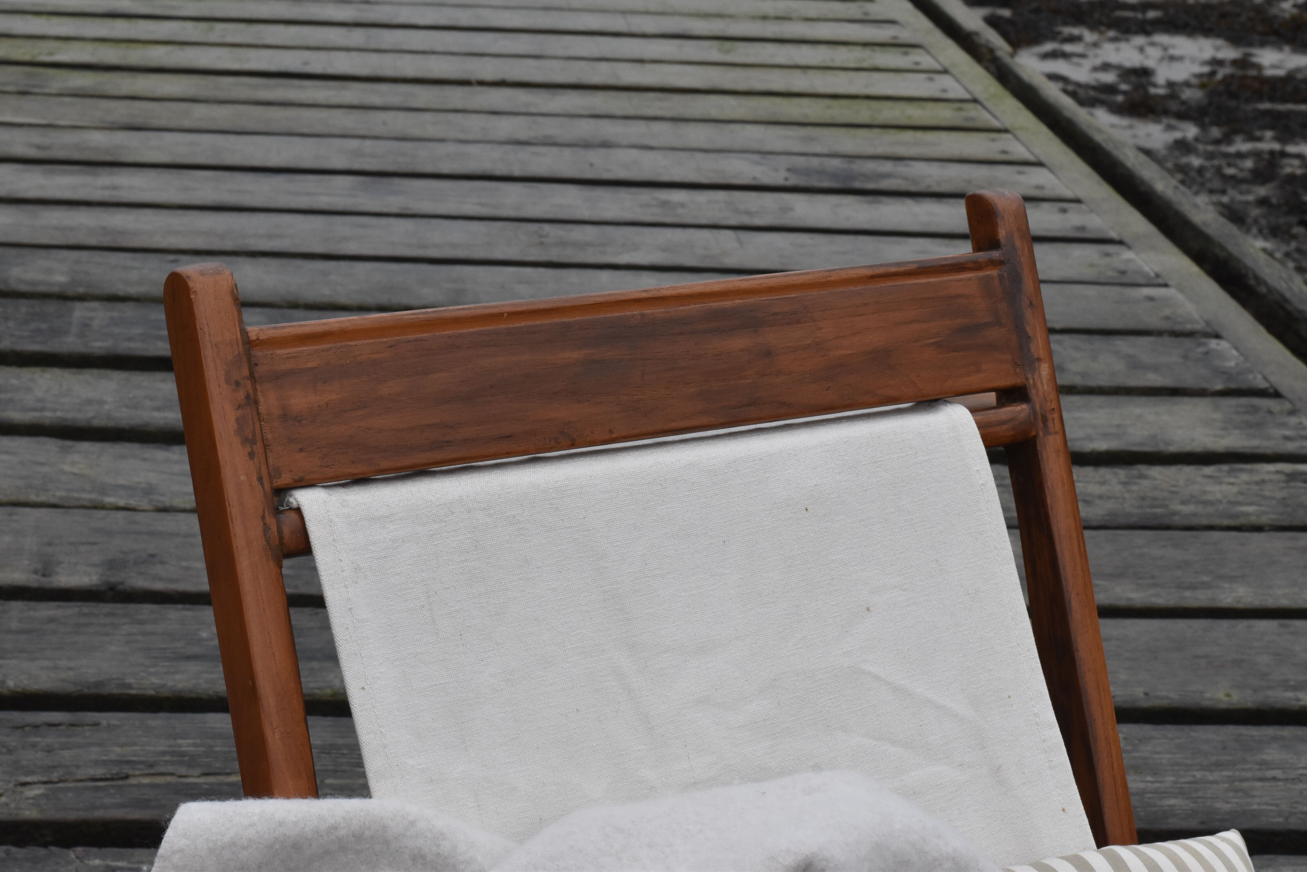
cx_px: 654
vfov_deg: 18.2
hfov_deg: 27.0
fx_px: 2723
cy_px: 436
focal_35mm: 75
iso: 1250
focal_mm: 50
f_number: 16
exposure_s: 1/250
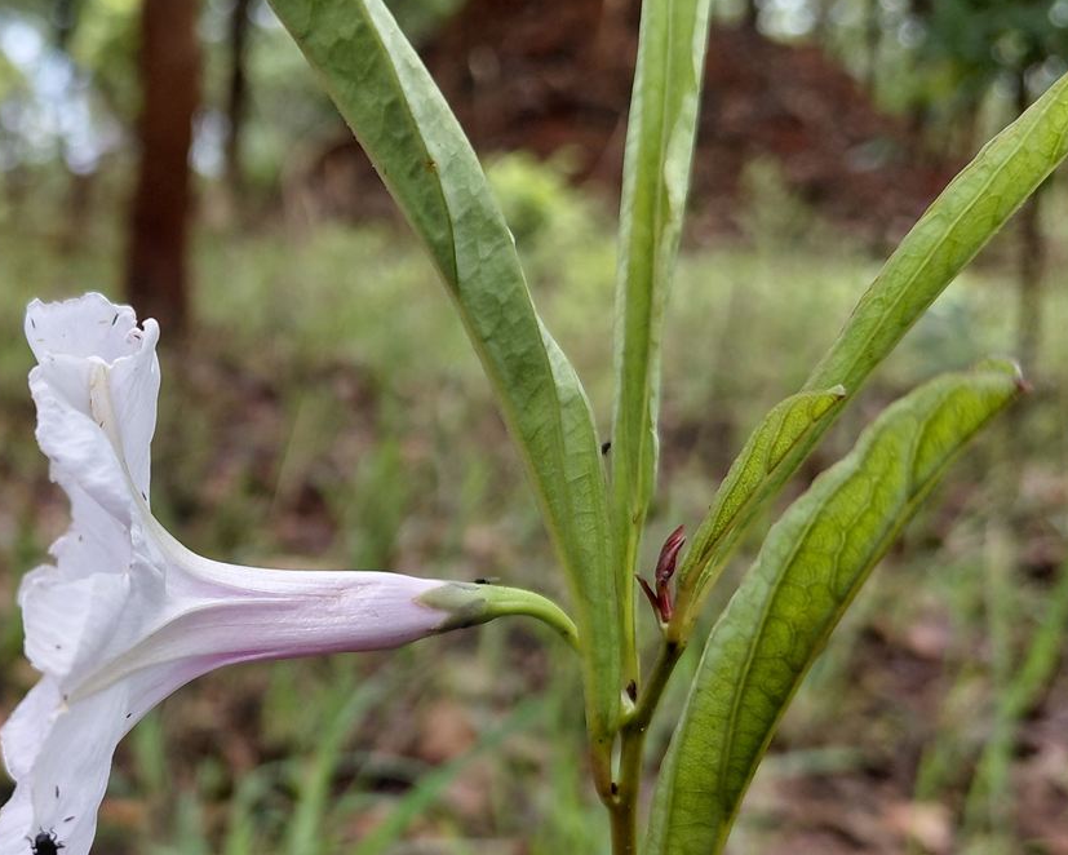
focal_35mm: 43
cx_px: 265
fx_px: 1359
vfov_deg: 34.1
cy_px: 652
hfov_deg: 41.6
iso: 50
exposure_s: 1/843
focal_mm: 4.69
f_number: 1.8
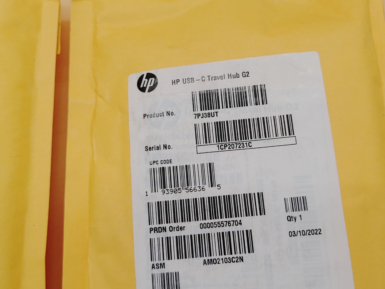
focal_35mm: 41
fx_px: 456
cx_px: 192
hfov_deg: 45.8
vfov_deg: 35.1
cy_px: 144
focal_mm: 4.36
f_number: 1.8
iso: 50
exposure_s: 1/146
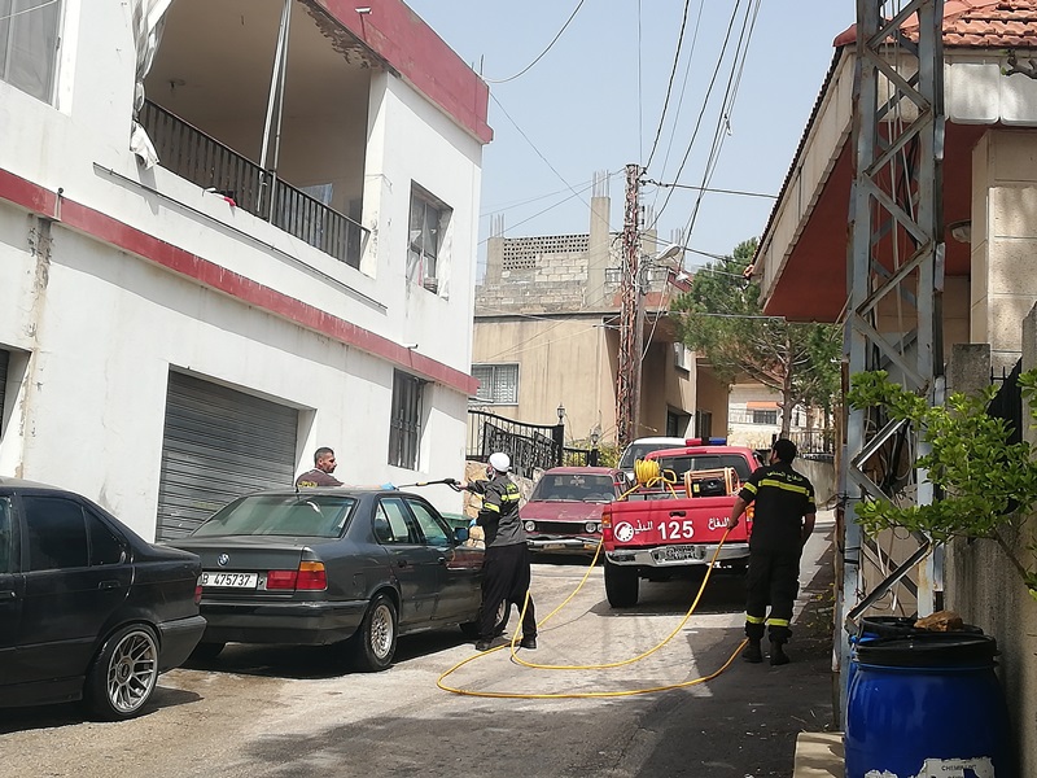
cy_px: 389
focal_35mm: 56
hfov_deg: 34.3
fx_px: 1678
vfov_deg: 26.1
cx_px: 518
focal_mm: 3.81
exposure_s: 1/990
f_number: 2.2
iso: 50
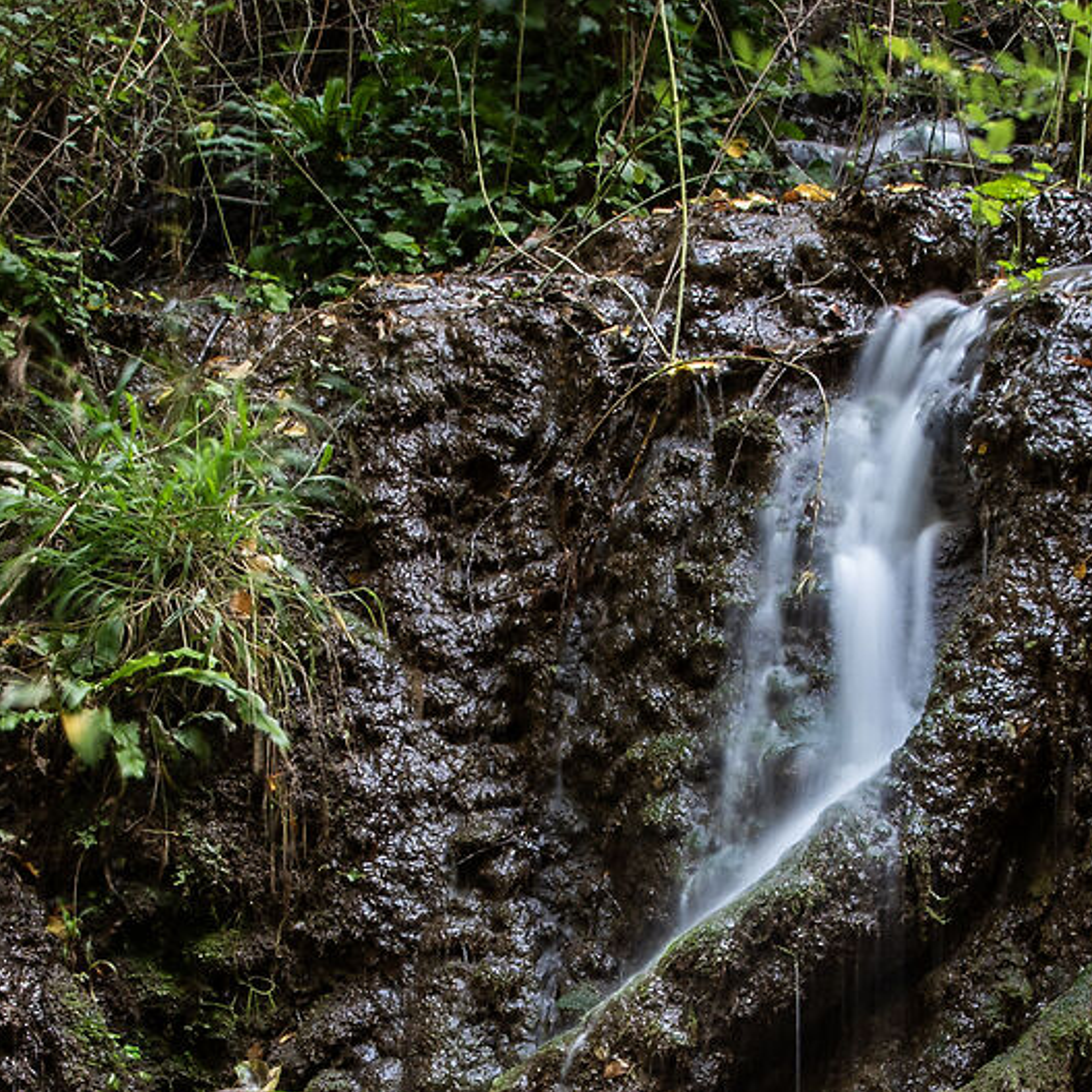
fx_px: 4140
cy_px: 927
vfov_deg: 14.9
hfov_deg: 15.0
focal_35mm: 116
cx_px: 560
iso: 100
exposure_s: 3
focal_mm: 30
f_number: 16
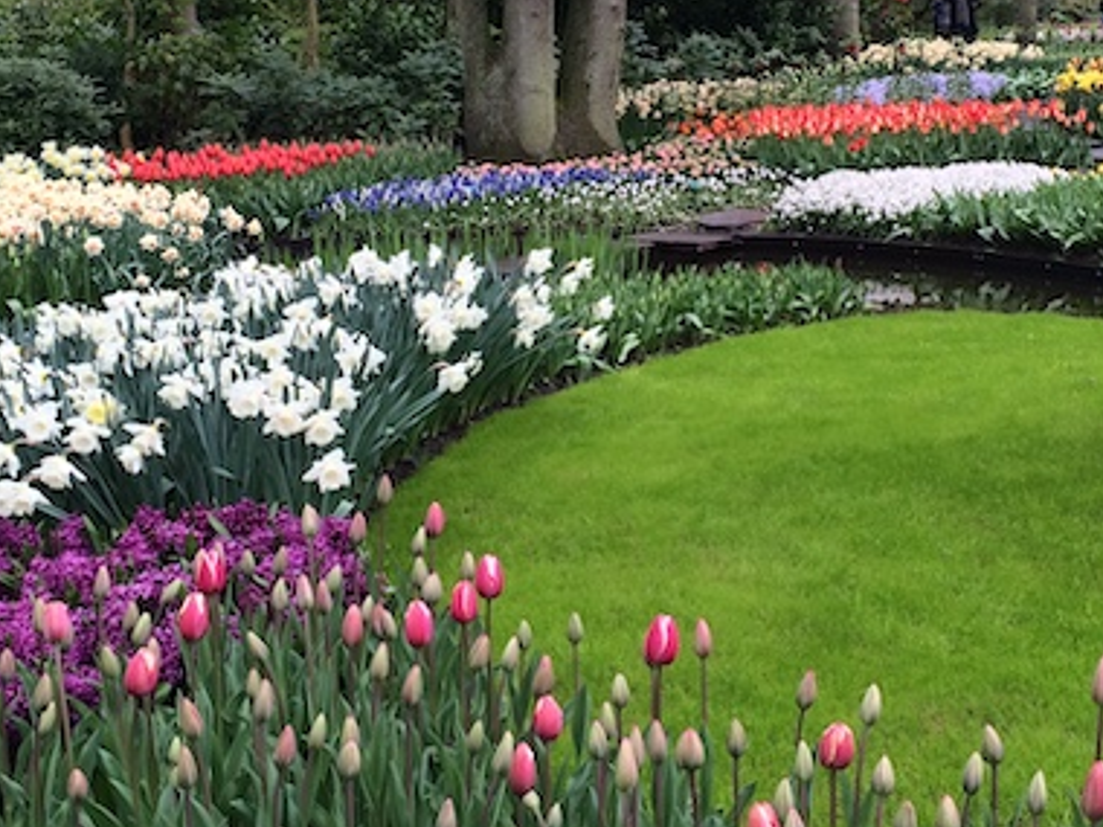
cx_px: 633
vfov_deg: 23.8
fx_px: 1944
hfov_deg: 31.6
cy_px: 226
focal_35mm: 61
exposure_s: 1/265
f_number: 2.2
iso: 32
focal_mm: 4.15
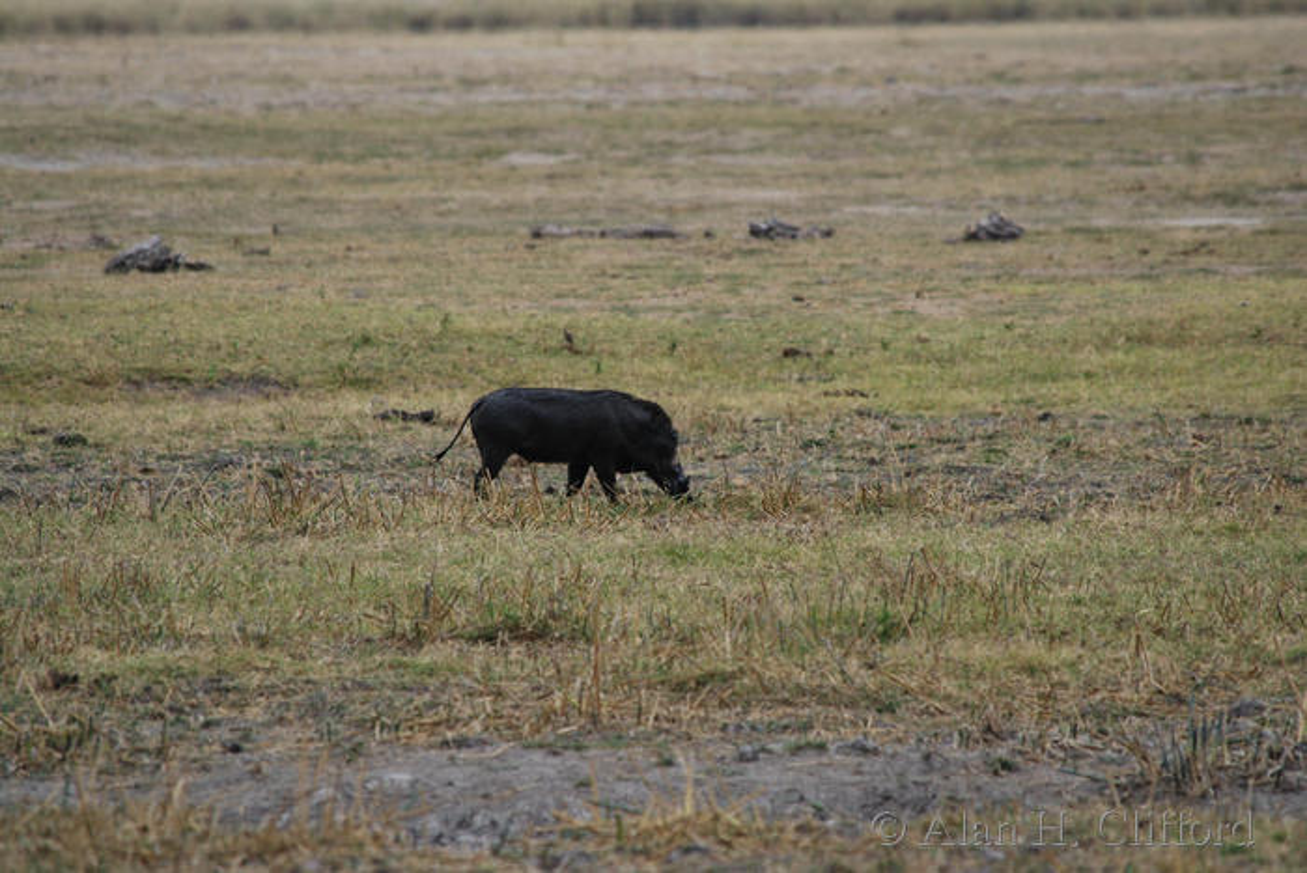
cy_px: 436
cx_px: 654
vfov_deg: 2.3
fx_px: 21801
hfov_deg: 3.4
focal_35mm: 600
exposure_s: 1/400
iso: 100
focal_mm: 400
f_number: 5.6
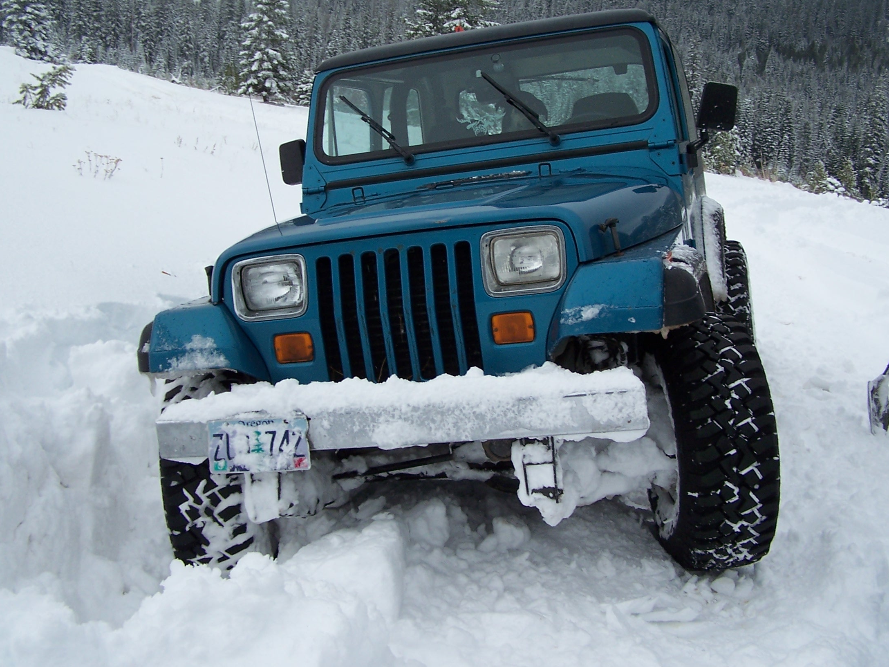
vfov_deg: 32.1
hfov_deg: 42.1
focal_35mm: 45
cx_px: 477
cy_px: 293
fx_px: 1156
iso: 80
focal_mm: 6.3
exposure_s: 1/350
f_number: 2.8
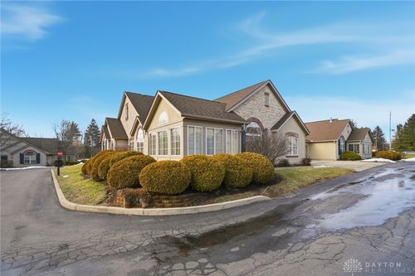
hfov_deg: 100.4
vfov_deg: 77.3
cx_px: 208
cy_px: 138
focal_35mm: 15
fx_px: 173
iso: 100
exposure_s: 1/4000
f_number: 4
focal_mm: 10
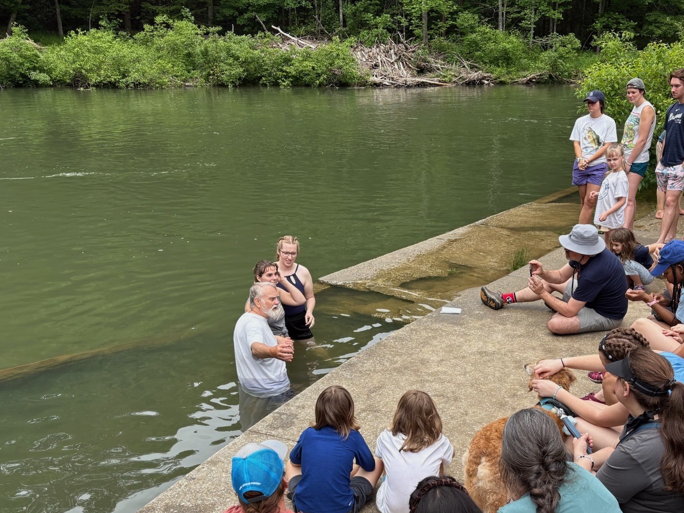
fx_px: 790
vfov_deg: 35.7
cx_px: 412
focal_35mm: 40
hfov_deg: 46.5
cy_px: 322
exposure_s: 1/873
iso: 50
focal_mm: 5.96
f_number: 1.6
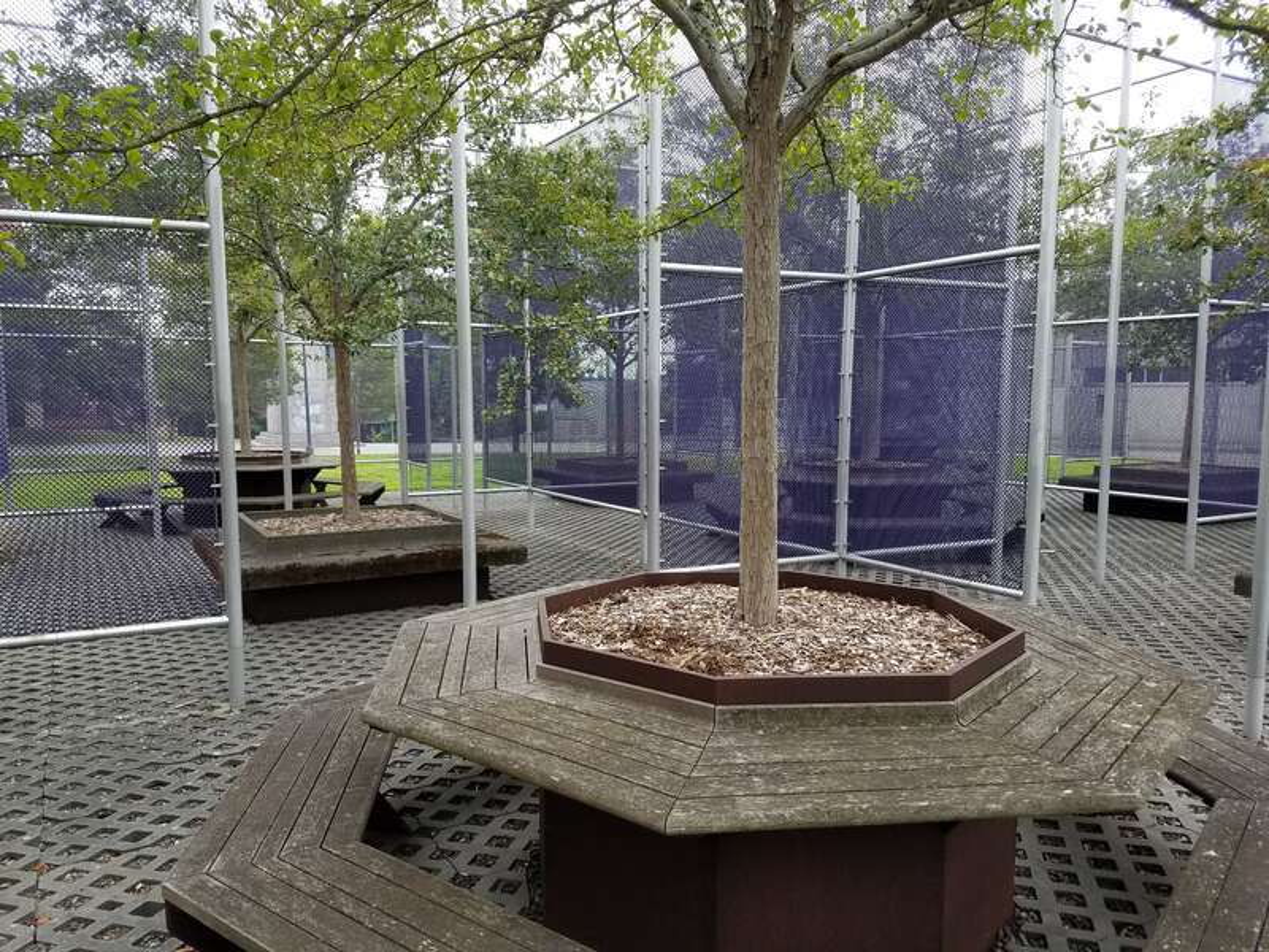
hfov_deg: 67.3
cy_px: 476
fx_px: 953
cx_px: 634
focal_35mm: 26
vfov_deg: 53.1
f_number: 1.7
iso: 50
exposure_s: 1/216
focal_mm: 4.2
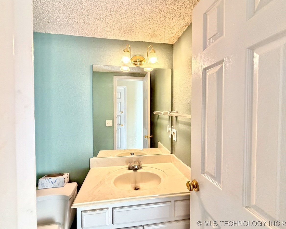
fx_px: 127
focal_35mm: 15
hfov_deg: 96.8
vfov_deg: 84.0
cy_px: 112
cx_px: 141
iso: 250
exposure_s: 1/60
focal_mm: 2.22
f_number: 2.2
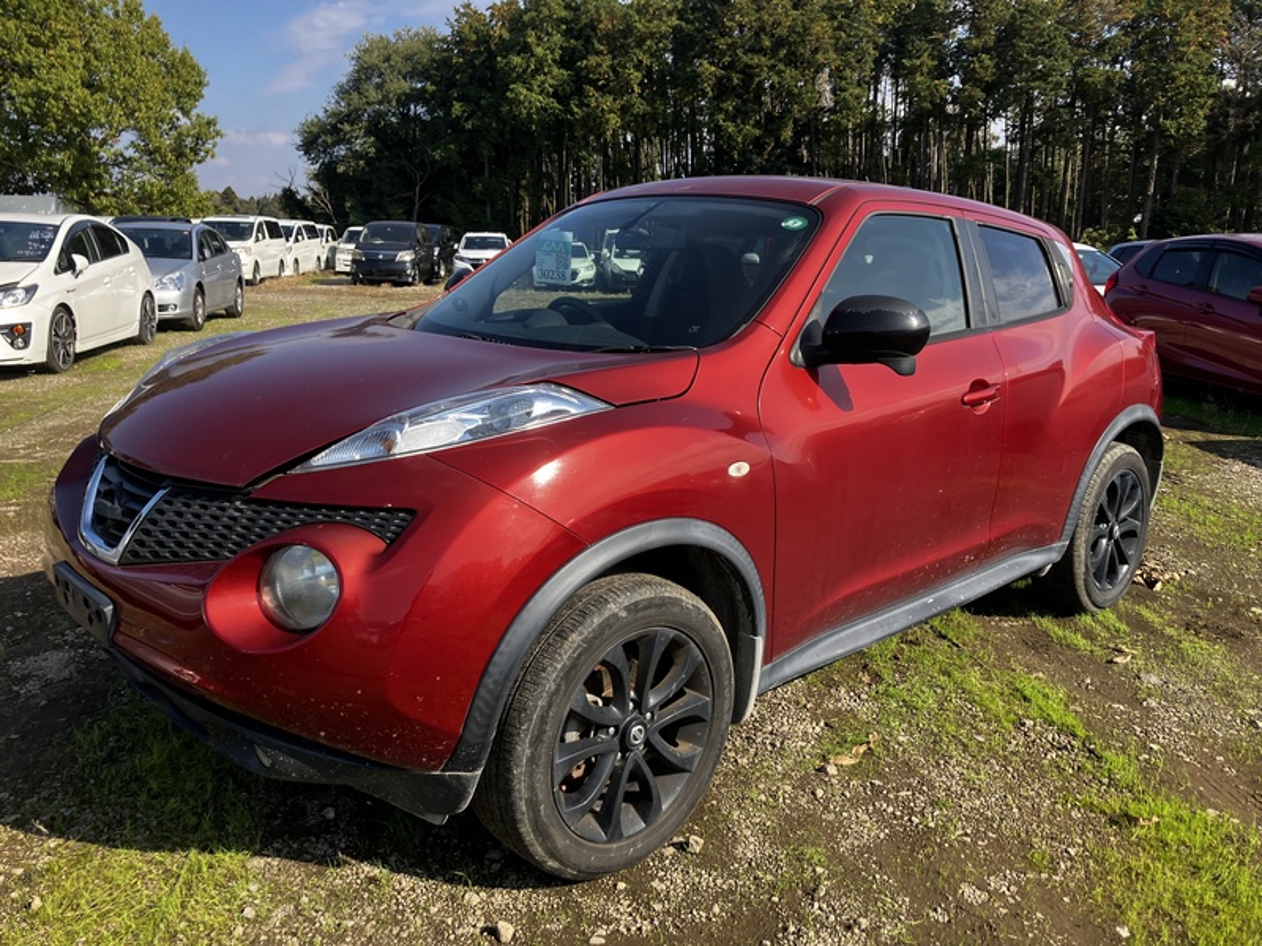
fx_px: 1021
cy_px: 473
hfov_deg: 63.4
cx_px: 631
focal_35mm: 28
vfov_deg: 49.7
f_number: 1.8
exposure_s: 1/838
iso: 32
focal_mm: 3.99
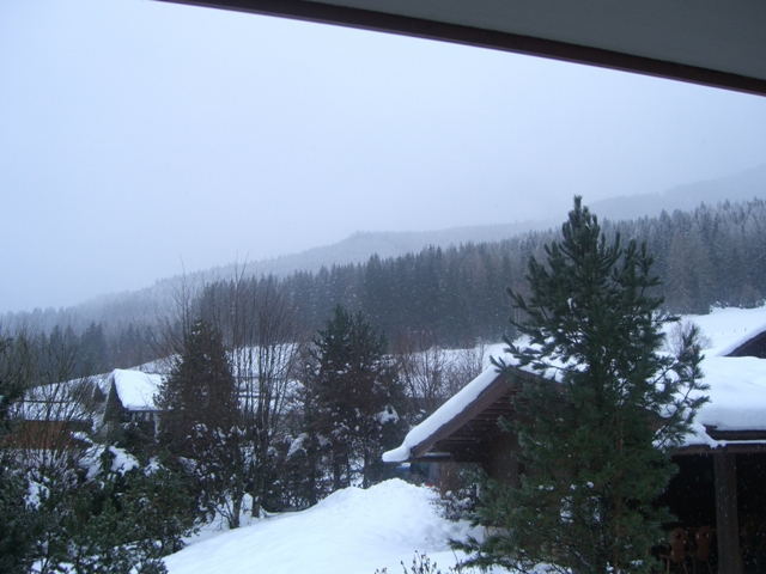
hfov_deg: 49.0
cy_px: 287
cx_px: 383
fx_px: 841
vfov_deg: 37.7
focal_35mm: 38
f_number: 2.8
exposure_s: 1/80
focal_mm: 7.9
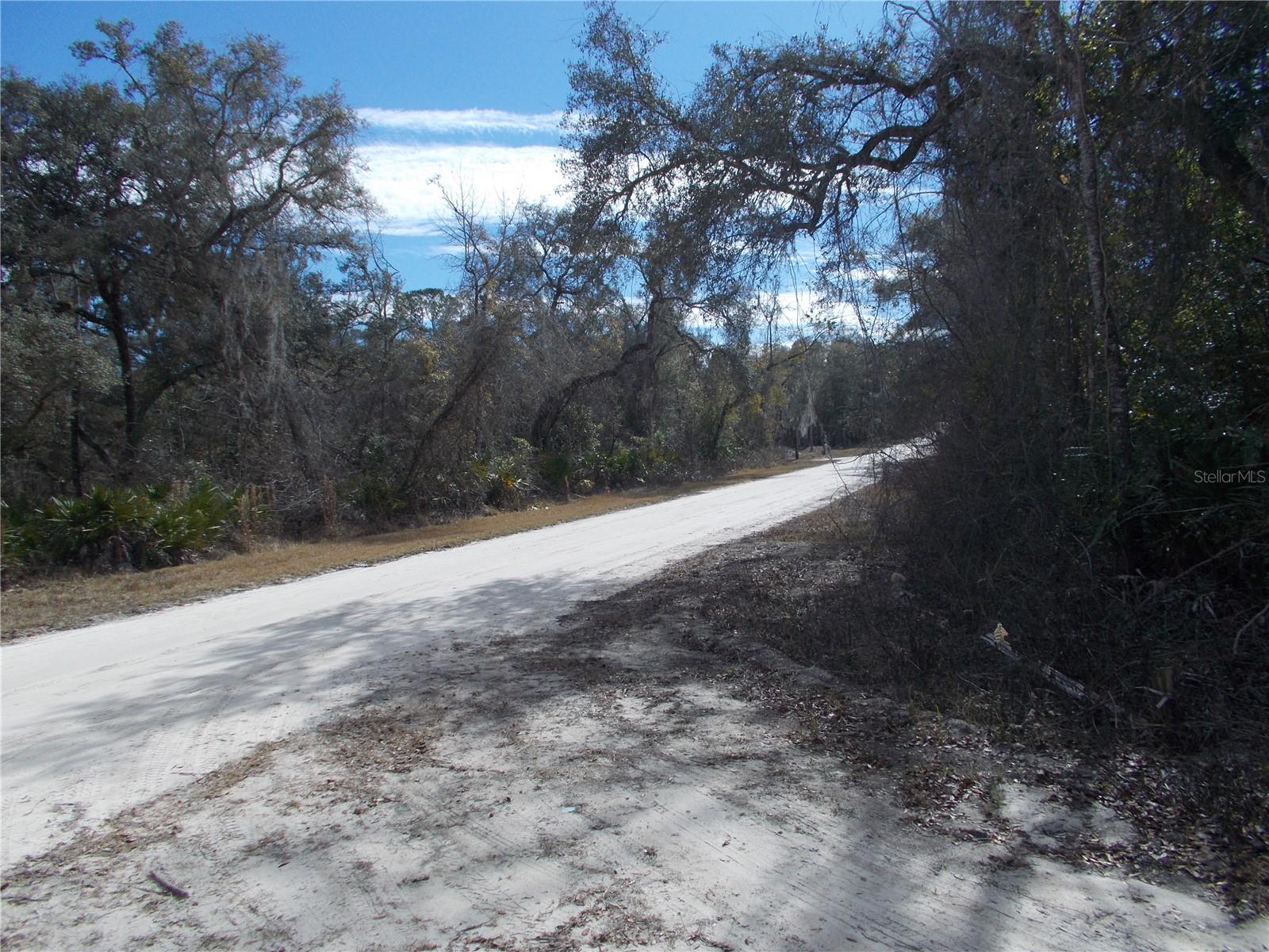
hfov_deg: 67.3
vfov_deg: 53.1
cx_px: 634
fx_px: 953
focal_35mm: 26
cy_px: 476
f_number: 8
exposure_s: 1/200
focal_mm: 4.6
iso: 80
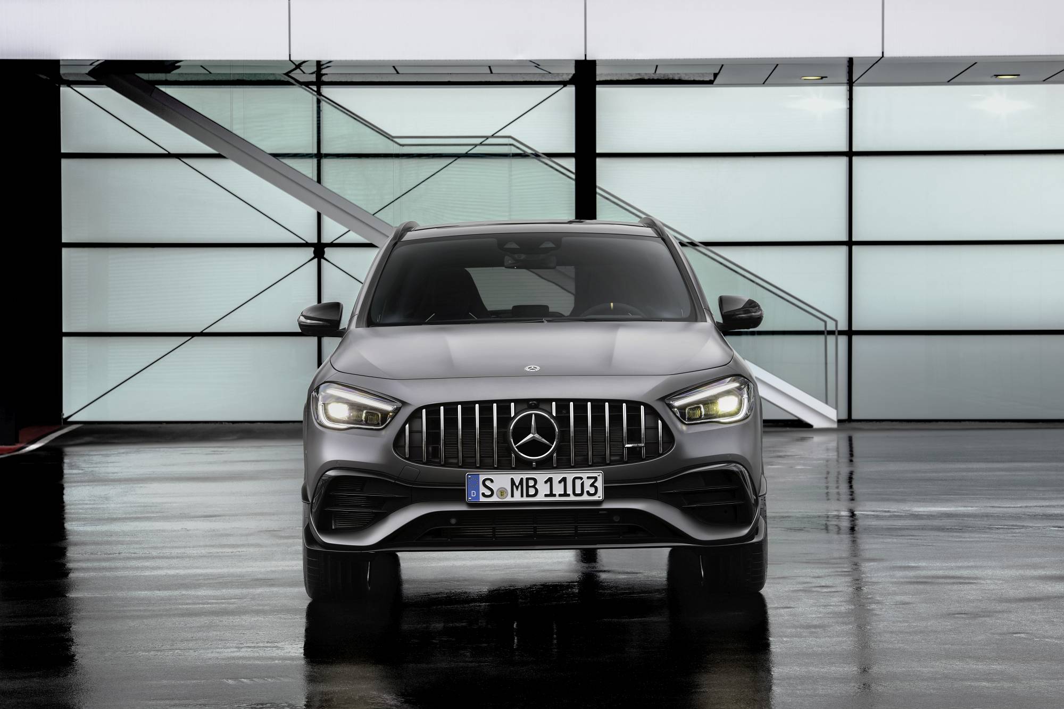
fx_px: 3103
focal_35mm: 105
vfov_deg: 13.0
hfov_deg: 19.5
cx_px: 532
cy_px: 354
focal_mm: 105
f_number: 11
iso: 200
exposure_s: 1/3
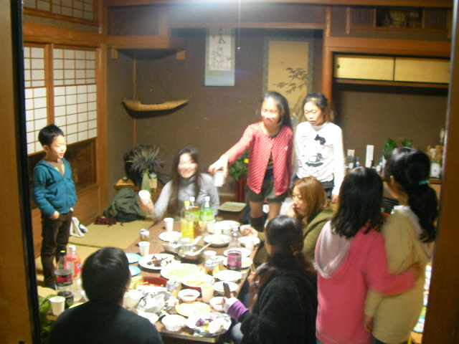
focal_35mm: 38
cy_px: 172
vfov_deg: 37.7
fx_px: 504
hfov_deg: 49.0
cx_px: 230
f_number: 3.5
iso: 200
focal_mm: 6.3
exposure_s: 1/3.4
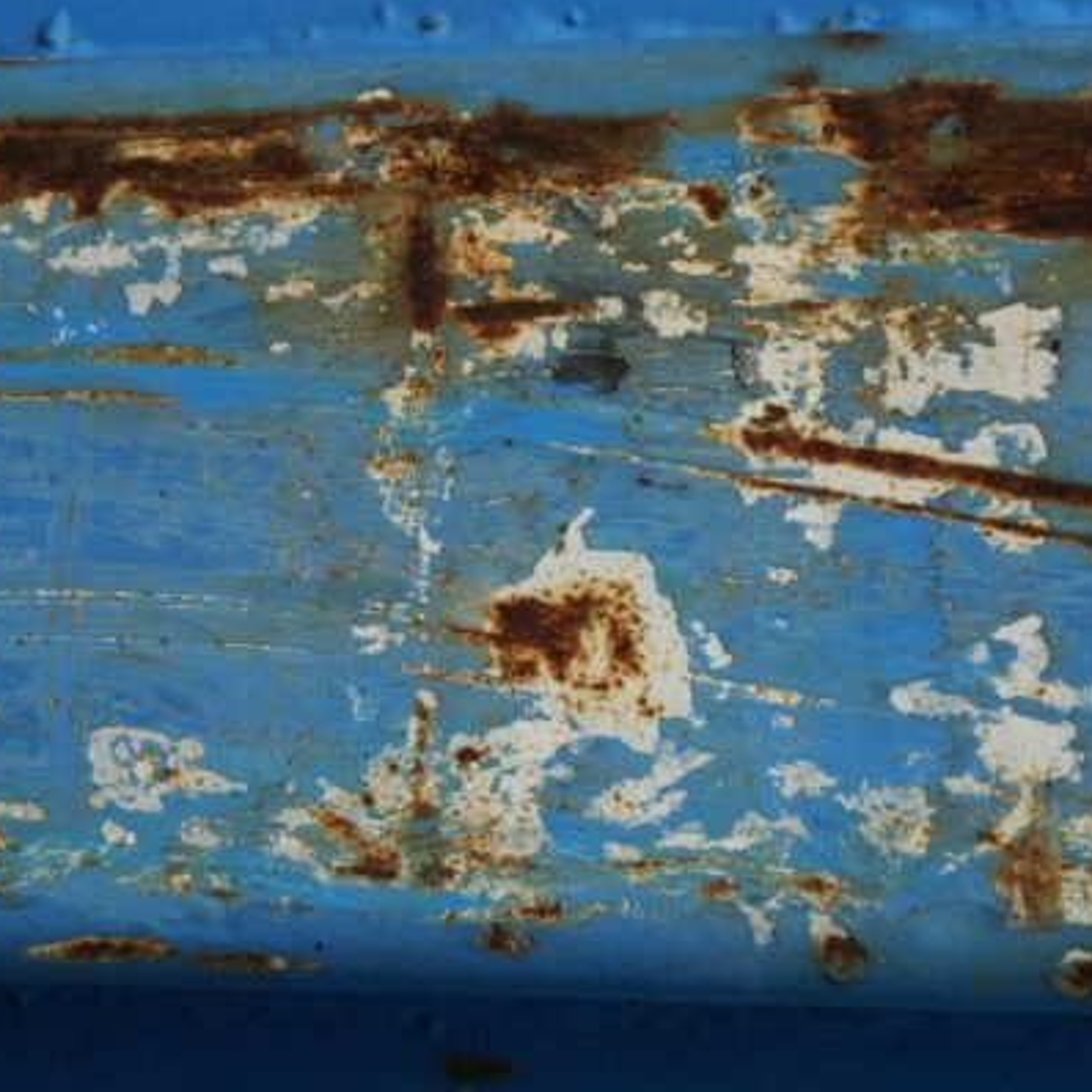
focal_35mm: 135
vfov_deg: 12.9
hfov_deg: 12.9
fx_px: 4818
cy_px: 546
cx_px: 655
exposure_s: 1/160
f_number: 11
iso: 100
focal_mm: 70
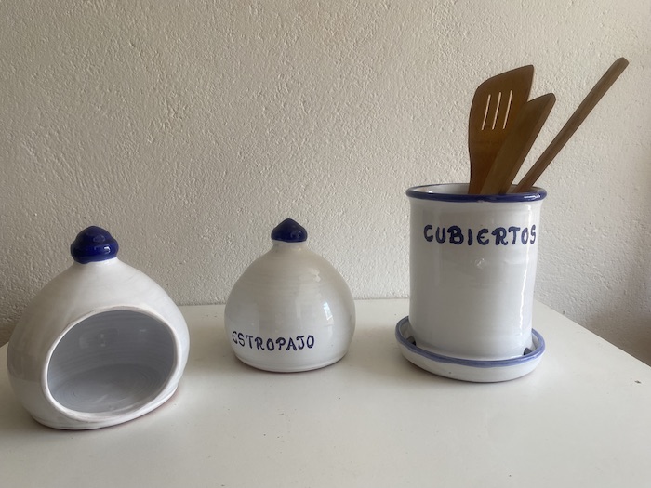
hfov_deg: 67.3
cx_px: 326
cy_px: 244
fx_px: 489
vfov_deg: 53.1
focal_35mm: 26
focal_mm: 4.25
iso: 64
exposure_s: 1/121
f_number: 1.8
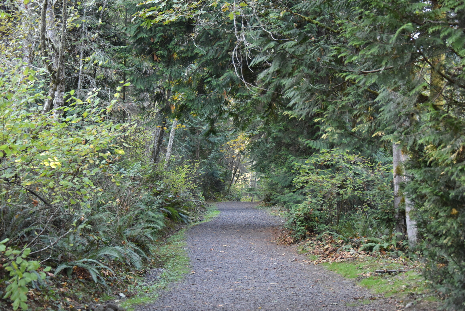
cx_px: 232
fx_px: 878
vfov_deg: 20.0
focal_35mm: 68
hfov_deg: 29.6
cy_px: 156
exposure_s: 1/160
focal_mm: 68
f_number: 4.8
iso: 4500
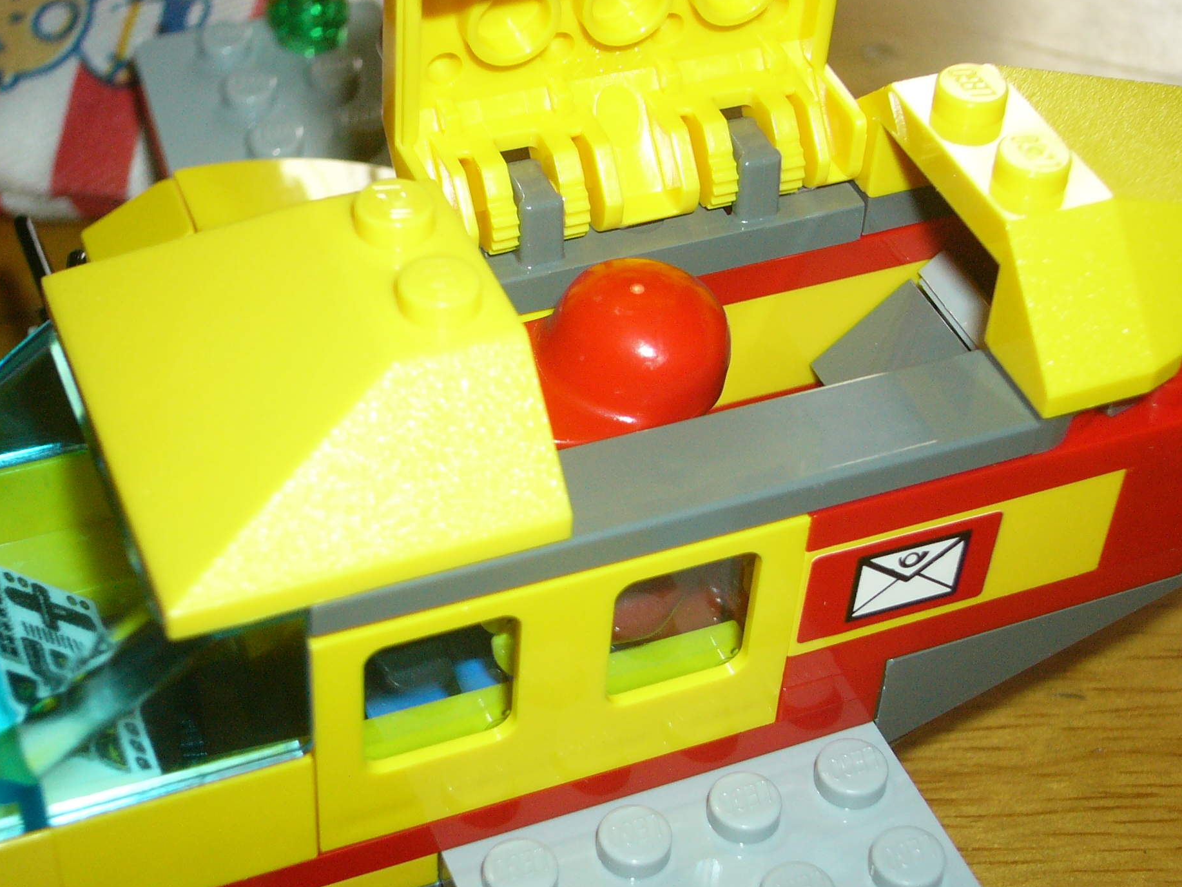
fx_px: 2288
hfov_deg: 29.0
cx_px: 606
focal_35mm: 67
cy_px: 476
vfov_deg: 21.9
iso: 200
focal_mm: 10
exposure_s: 1/60
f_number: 3.7
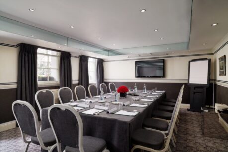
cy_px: 76
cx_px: 114
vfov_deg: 59.5
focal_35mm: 21
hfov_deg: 81.2
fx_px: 133
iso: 500
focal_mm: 21
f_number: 16
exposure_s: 1/250
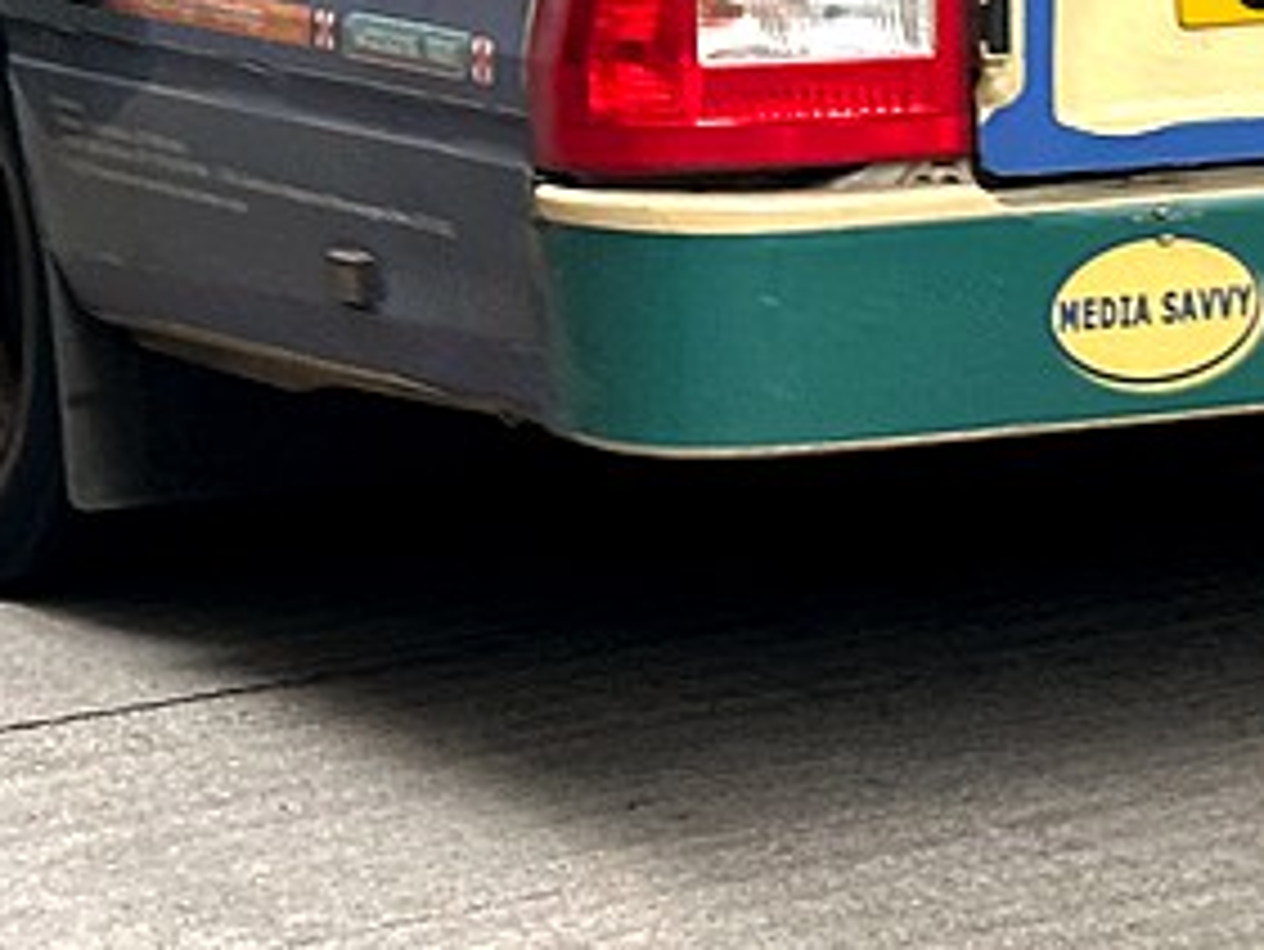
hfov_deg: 11.3
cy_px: -666
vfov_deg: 8.2
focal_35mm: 175
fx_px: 6393
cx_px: 607
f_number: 1.78
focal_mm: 6.86
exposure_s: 1/149
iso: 50
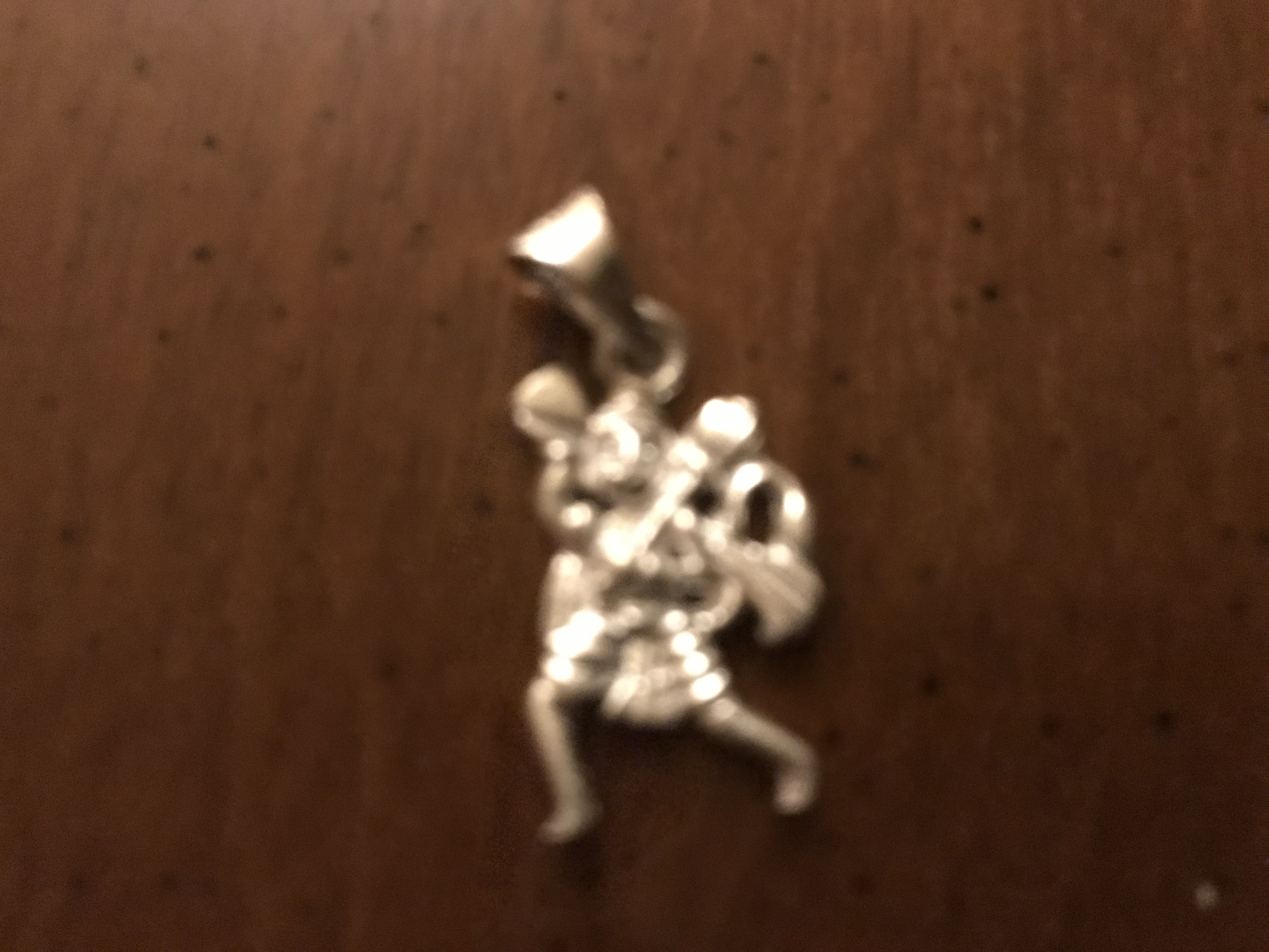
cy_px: 476
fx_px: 1026
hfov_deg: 63.4
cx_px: 634
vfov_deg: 49.7
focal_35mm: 28
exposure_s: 1/4
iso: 250
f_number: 1.8
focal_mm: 3.99
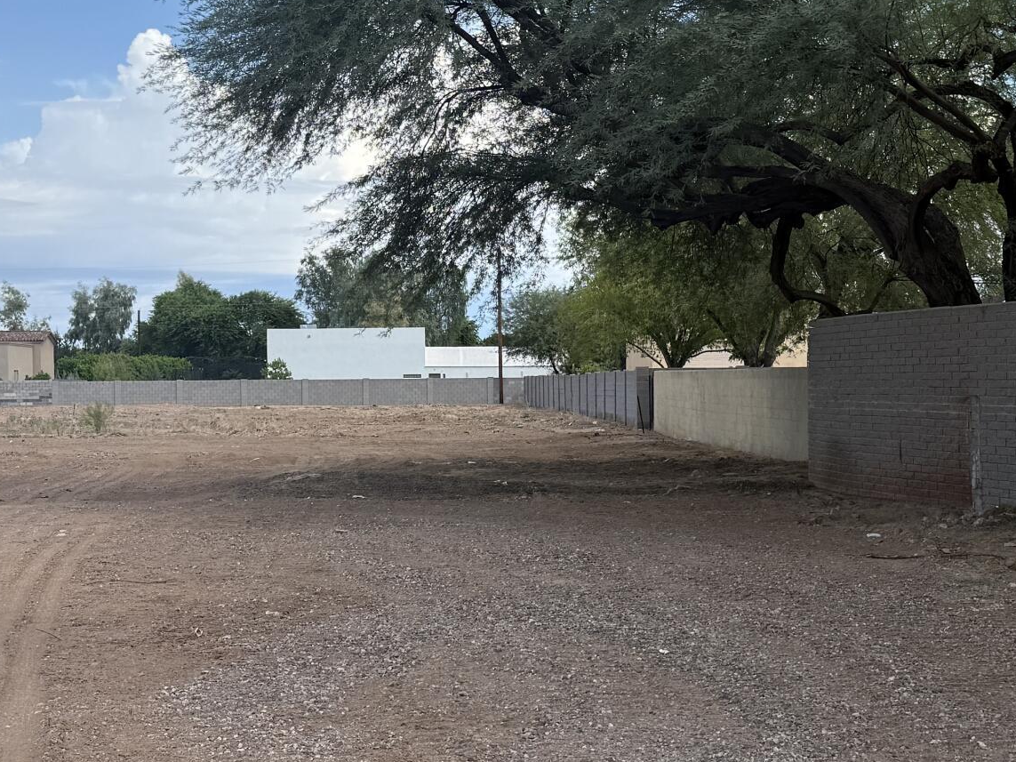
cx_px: 497
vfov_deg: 23.3
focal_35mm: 63
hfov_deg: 30.7
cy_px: 405
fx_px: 1849
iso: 80
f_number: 1.78
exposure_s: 1/3953
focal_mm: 6.76
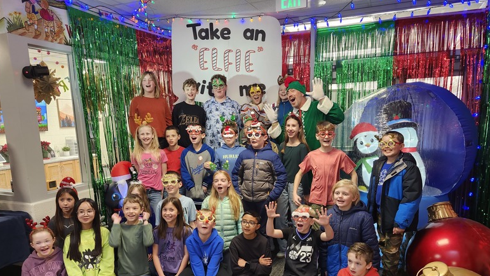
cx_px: 247
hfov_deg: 71.9
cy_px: 186
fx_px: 338
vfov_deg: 43.7
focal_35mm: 26
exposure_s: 1/45
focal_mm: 5.54
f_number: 1.8
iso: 250
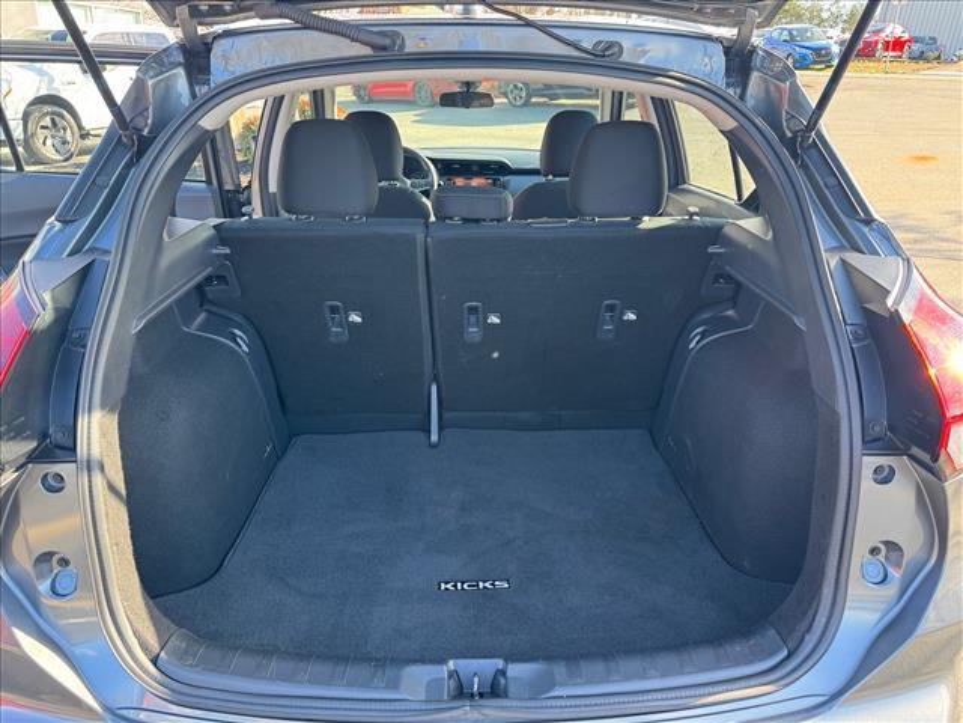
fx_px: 668
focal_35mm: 24
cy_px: 362
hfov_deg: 71.6
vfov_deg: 56.8
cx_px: 482
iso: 100
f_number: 1.78
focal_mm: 6.76
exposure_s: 1/151
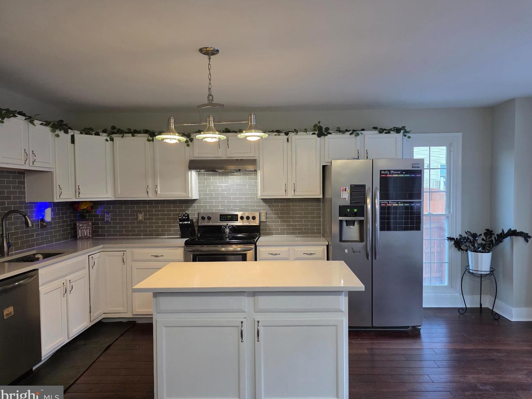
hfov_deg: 71.6
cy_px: 200
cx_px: 273
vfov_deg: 56.8
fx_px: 369
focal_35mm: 24
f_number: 1.7
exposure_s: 1/120
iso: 500
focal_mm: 6.3
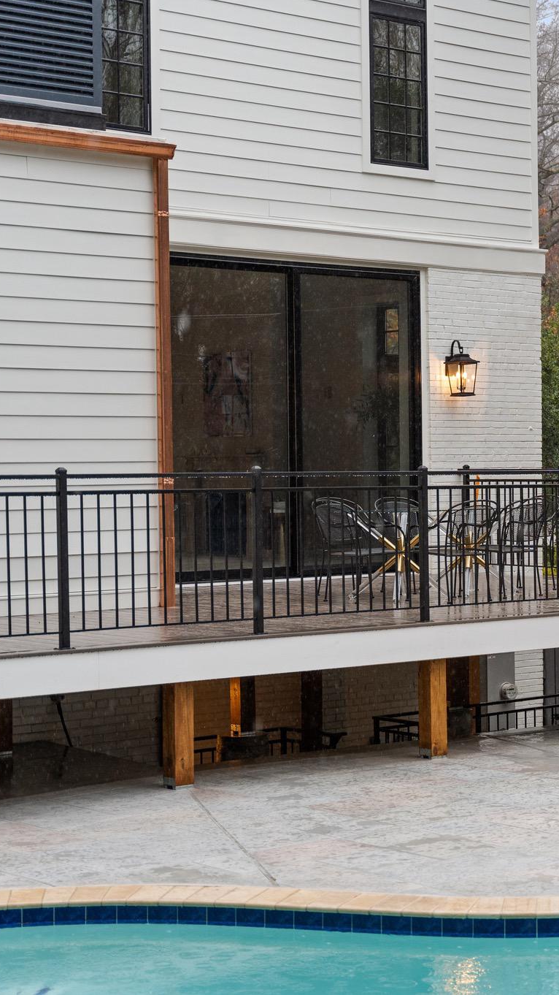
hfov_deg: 15.9
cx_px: 573
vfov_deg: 28.5
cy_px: 497
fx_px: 1959
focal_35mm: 74
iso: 400
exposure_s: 1/500
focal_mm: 47.2
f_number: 2.8
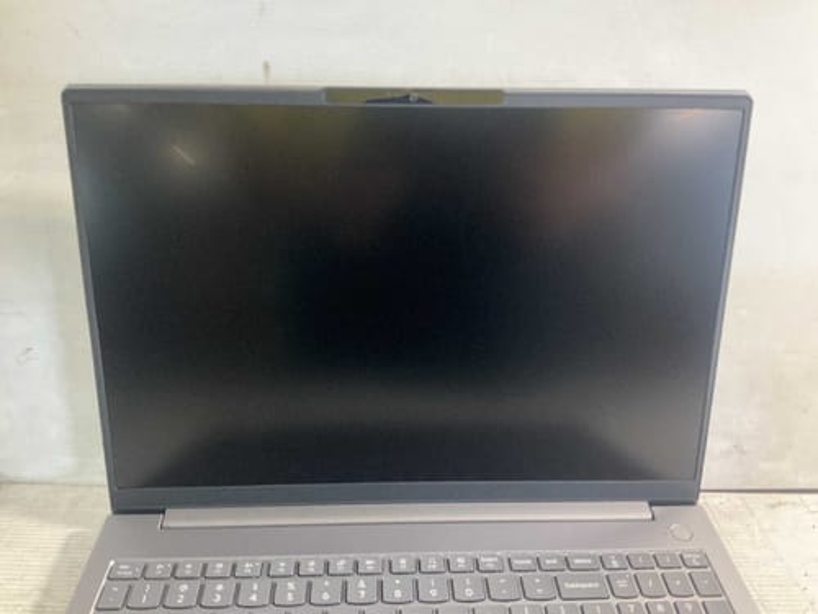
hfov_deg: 61.7
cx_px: 409
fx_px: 685
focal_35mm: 29
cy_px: 307
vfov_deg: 48.2
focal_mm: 3
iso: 250
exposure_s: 1/33
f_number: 1.8
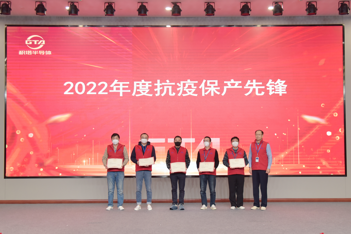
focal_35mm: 35
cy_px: 117
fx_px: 341
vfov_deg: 37.9
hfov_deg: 54.4
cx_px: 176
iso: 1000
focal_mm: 35
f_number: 4
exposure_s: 1/125
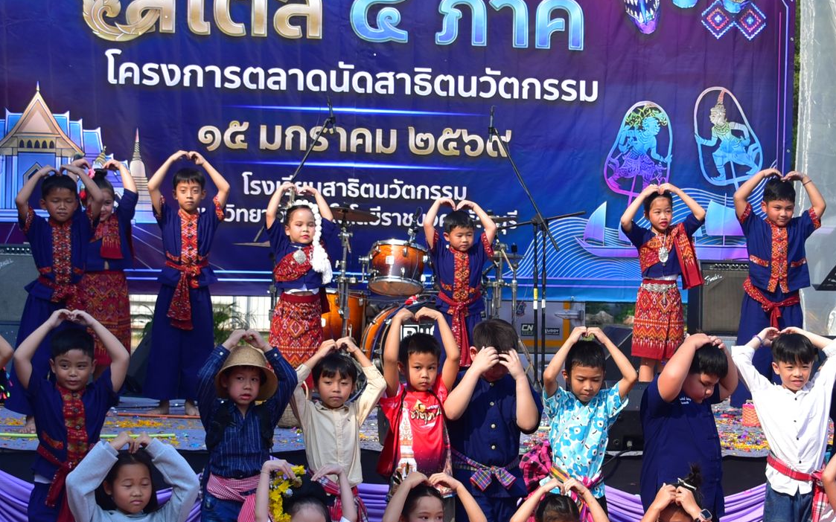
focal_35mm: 109
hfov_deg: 19.0
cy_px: 238
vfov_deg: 12.0
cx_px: 596
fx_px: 2484
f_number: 6.3
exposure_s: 1/500
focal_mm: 48
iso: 200
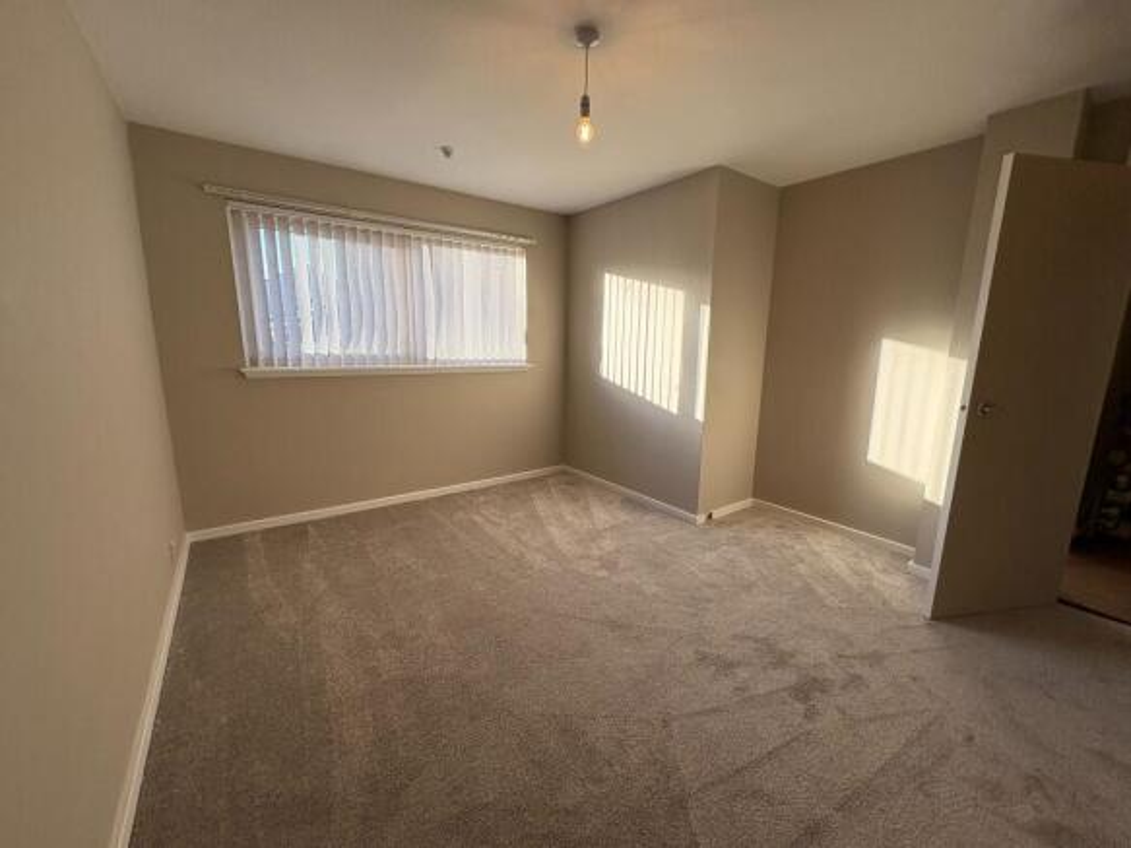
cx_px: 566
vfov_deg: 85.7
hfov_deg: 102.1
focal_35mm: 14
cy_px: 424
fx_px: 457
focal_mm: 2.22
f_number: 2.2
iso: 64
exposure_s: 1/347
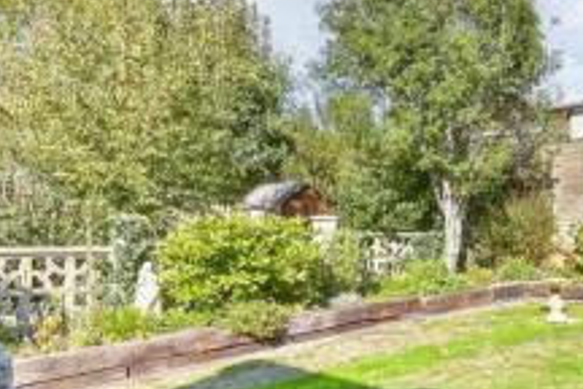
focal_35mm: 33
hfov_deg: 54.4
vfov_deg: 39.6
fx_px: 534
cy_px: 255
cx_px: 443
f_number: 8
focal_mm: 10
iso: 160
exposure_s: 1/80
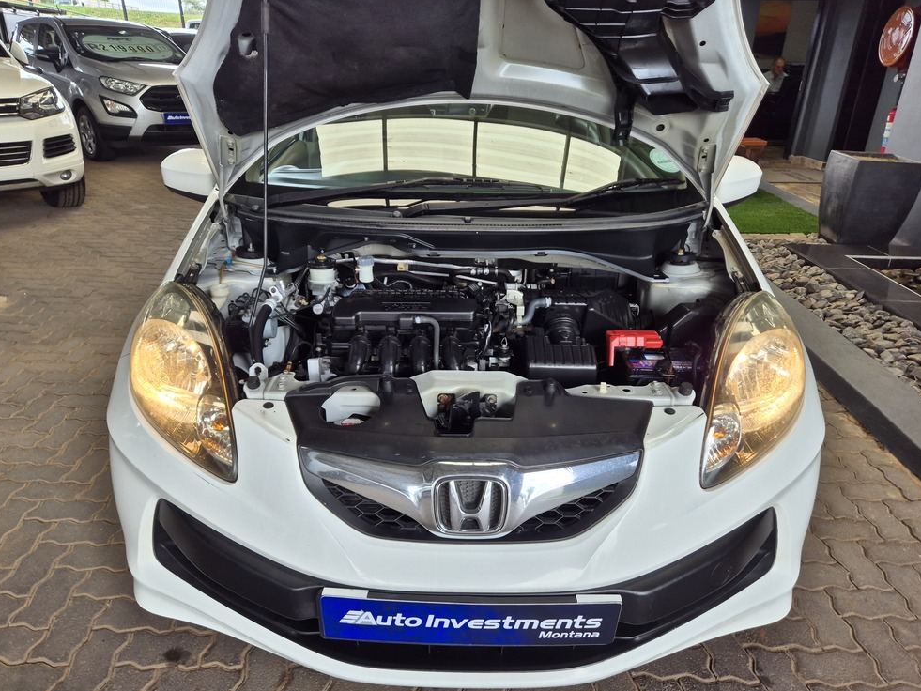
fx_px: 639
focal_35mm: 24
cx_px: 460
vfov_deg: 56.8
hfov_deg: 71.6
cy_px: 352
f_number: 1.8
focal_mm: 5.4
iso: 50
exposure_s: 1/180
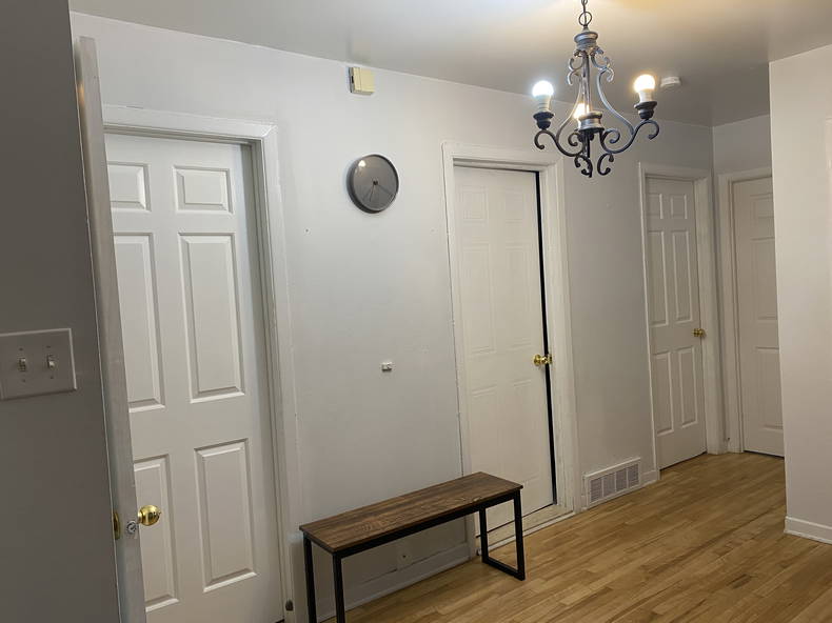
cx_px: 416
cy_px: 312
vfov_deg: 53.0
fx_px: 625
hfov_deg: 67.3
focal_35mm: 26
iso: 80
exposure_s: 1/60
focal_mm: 4.25
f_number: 1.8
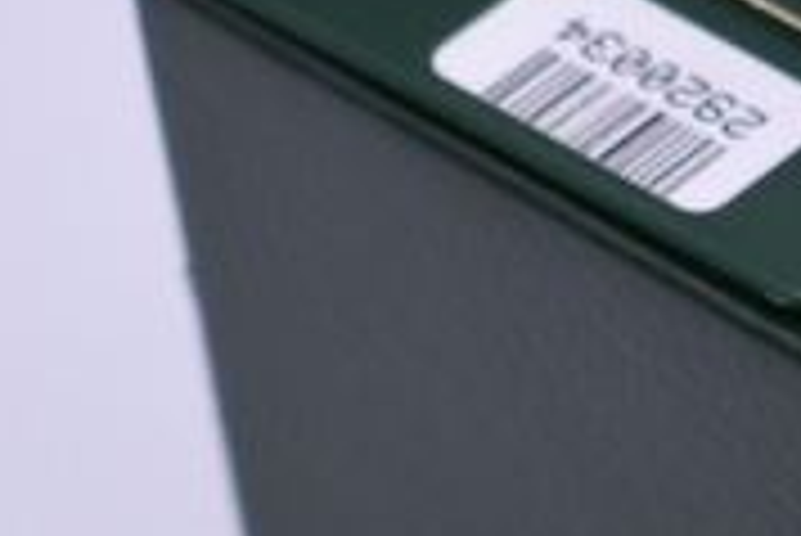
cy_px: 779
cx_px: 1629
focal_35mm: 409
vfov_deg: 3.4
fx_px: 9107
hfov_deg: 4.9
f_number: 5.6
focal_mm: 38
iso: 450
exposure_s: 1/125
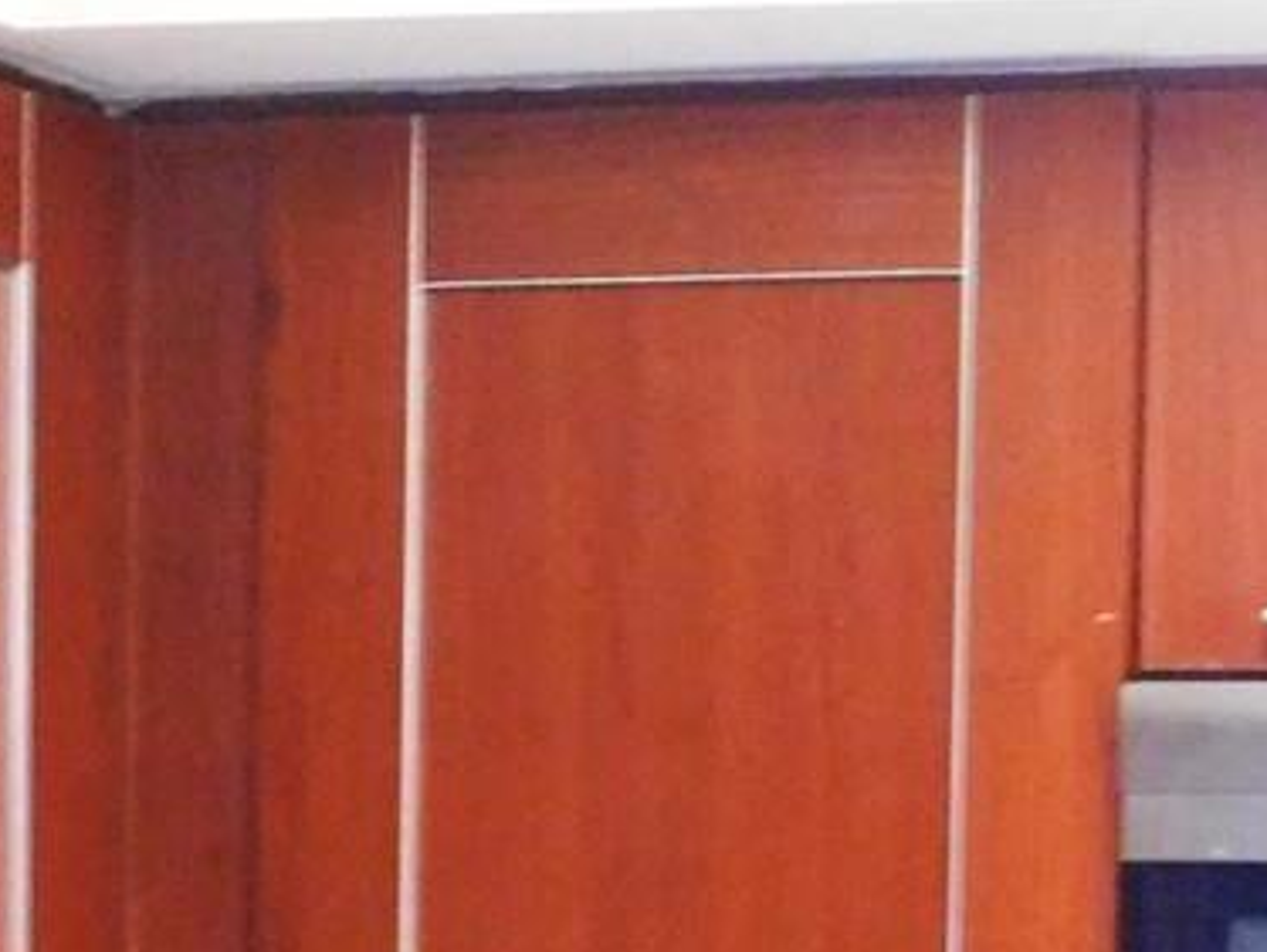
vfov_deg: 8.4
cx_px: 789
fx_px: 6263
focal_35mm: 171
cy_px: 1748
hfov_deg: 11.5
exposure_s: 1/8
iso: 640
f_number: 3.6
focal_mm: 7.1
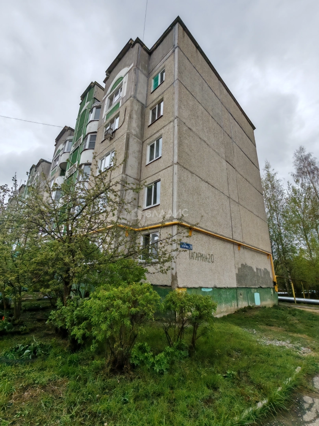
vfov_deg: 94.5
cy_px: 213
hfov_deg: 78.1
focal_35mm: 16
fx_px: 197
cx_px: 160
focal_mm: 1.96
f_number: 2.2
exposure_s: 1/550
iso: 50
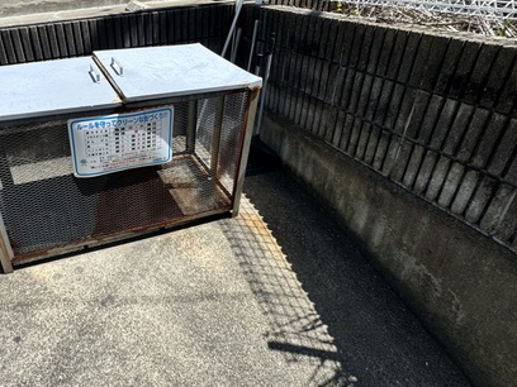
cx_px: 144
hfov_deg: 68.1
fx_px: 358
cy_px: 166
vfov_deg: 56.6
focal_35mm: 24
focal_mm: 2.22
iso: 50
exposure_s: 1/1506
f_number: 2.2
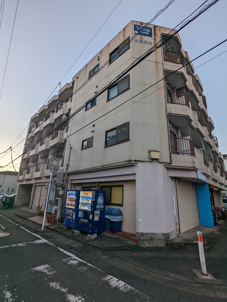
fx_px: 140
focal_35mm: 16
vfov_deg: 94.4
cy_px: 151
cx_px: 114
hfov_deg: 78.2
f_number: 2.2
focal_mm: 2.35
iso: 57
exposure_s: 1/179
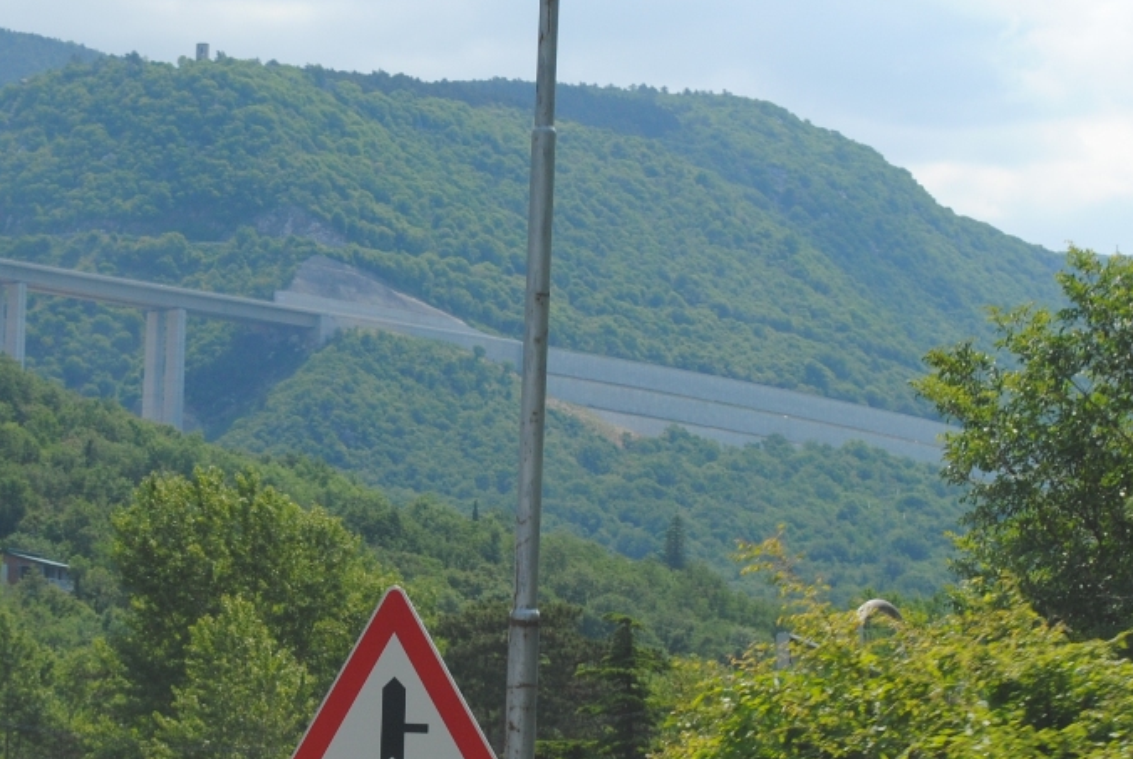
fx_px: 4980
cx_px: 338
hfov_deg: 13.0
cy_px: 385
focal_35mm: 158
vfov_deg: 8.7
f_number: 8
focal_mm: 46
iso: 100
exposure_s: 1/250
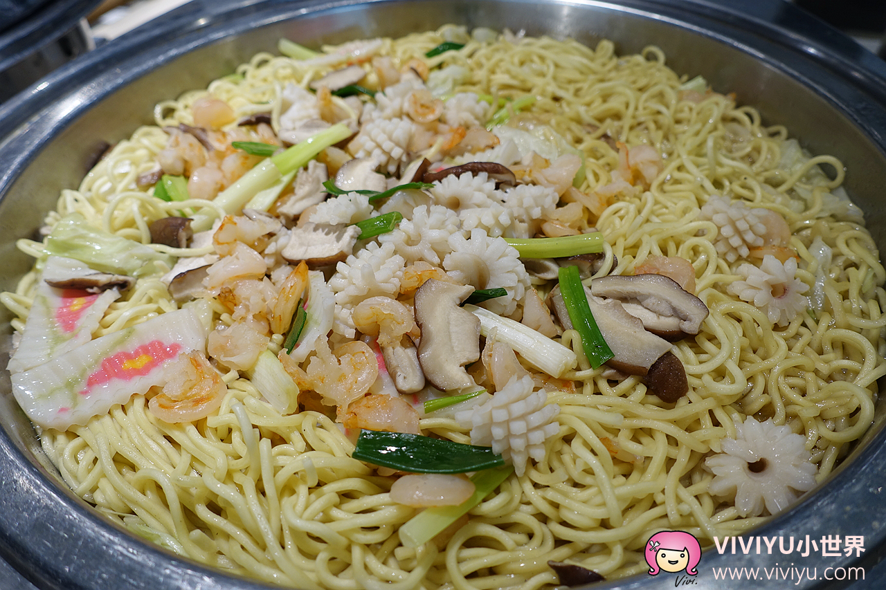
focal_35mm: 24
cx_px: 443
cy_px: 295
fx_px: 591
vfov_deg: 53.1
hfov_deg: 73.8
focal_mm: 8.8
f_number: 2.8
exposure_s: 1/50
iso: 125
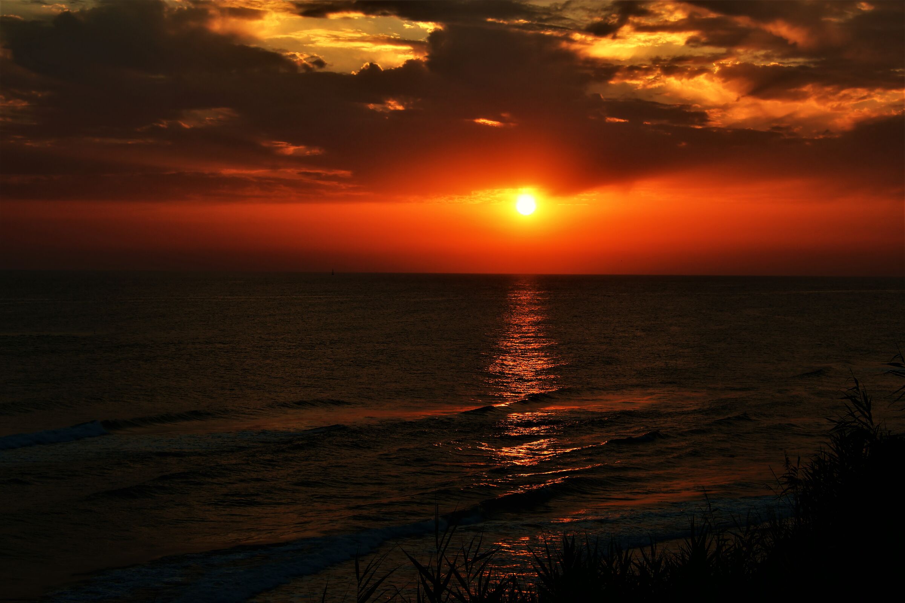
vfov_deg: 18.9
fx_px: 1810
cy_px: 302
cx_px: 452
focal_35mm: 72
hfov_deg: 28.1
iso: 100
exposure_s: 1/100
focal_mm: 48
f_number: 11
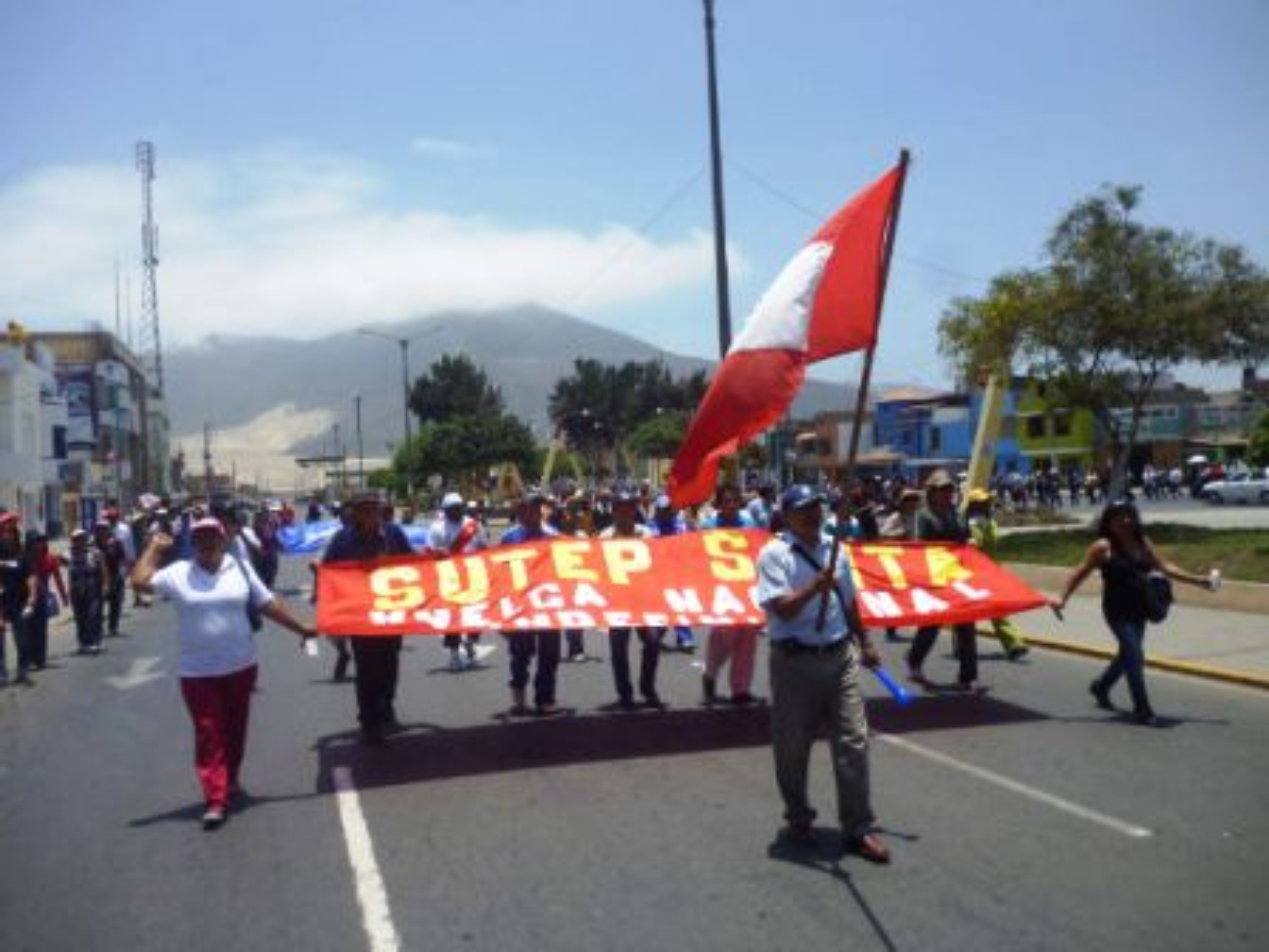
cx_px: 634
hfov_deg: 63.4
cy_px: 476
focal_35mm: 28
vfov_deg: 49.7
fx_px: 1026
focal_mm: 5
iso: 100
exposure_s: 1/160
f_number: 9
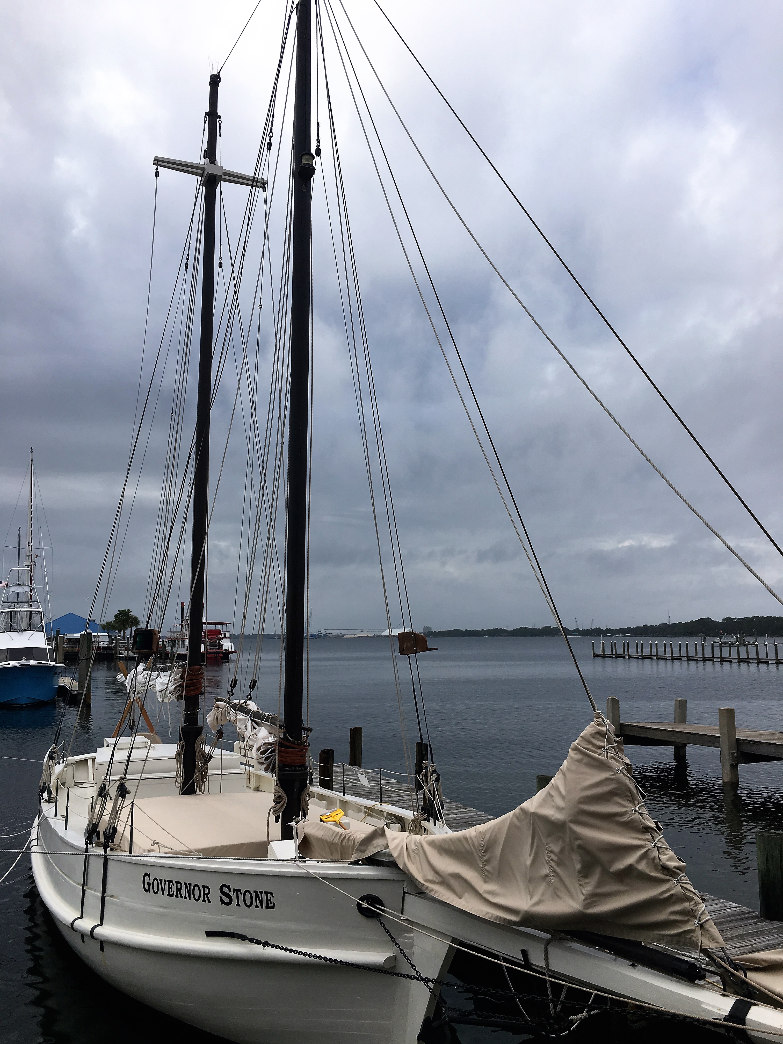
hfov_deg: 48.2
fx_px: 875
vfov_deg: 61.7
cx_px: 392
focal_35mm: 29
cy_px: 522
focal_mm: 4.15
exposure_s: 1/1709
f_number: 2.2
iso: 25
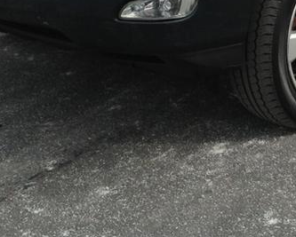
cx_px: 255
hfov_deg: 19.1
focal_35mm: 99
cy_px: -96
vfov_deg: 14.7
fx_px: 868
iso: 50
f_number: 2.4
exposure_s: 1/1106
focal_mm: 4.13
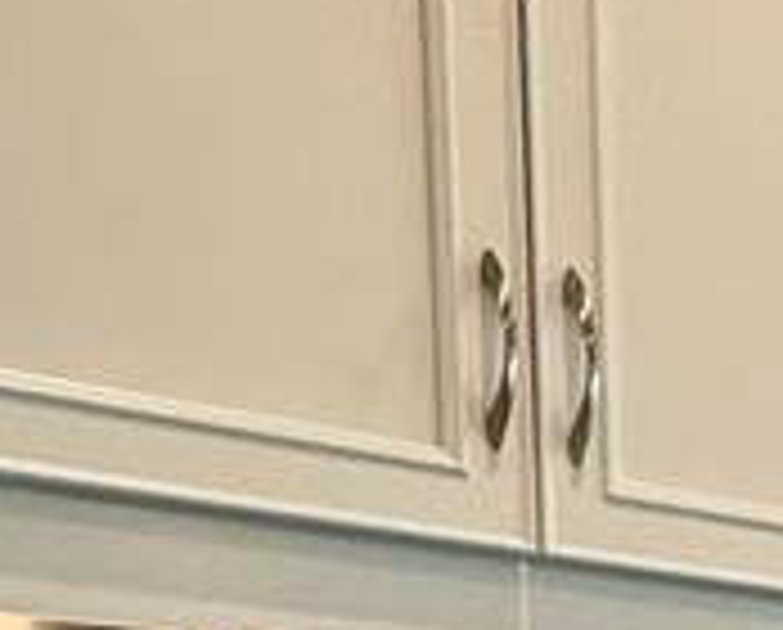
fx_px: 2183
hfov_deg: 16.8
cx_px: 1408
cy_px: 1156
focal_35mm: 94
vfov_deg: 14.4
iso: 200
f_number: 2.2
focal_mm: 2.22
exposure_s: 1/120
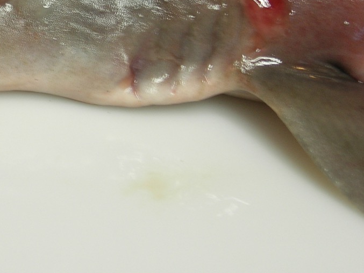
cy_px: 12
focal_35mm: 149
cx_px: 11
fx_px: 1566
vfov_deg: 9.9
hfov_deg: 13.1
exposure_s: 1/6.8
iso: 64
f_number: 3.7
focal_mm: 14.9
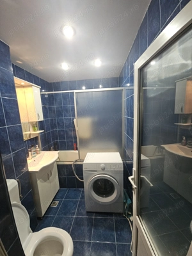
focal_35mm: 13
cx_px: 96
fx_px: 96
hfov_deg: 89.9
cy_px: 128
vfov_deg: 106.2
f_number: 2.2
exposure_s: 1/50.3
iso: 400
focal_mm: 2.2
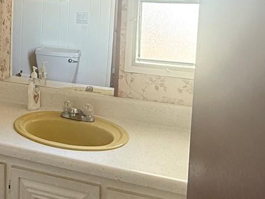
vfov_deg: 28.0
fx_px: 383
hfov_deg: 34.2
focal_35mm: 50
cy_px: 20
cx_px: -11
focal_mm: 2.22
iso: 320
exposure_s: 1/80
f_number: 2.2
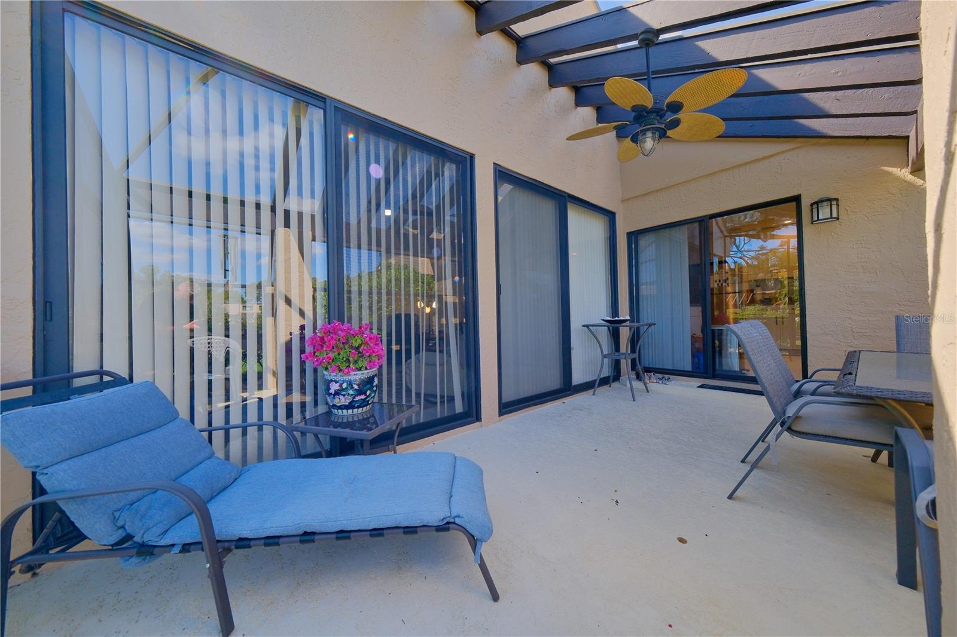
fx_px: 319
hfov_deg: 112.6
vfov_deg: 90.0
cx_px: 478
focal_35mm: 12
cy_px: 318
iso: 640
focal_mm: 8
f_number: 5
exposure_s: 1/250
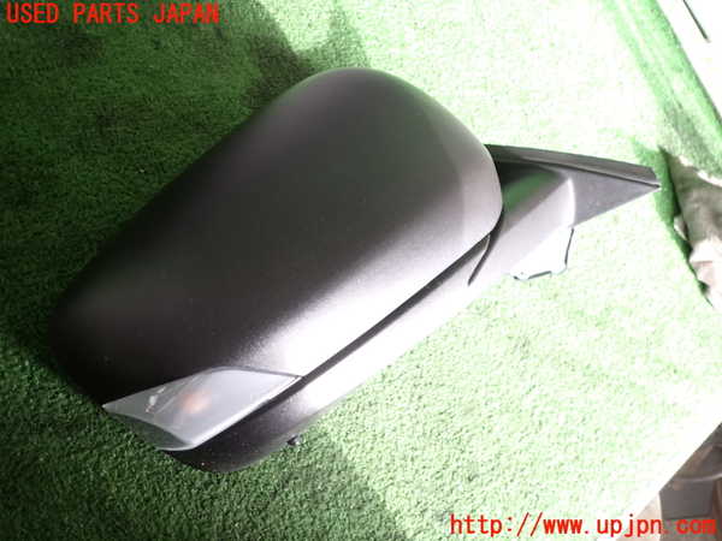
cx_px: 361
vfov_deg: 54.9
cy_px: 270
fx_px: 521
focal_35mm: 25
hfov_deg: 69.4
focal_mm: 4.5
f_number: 2
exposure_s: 1/30
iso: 200
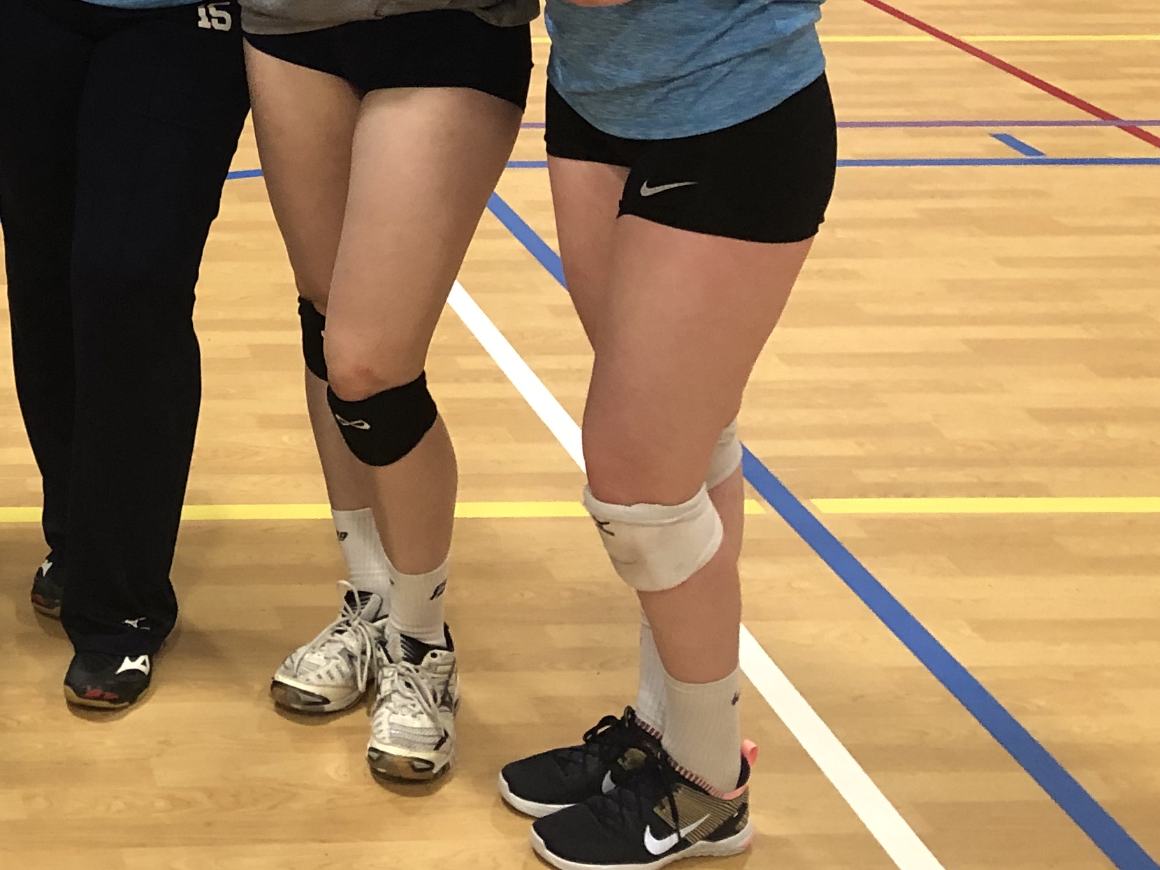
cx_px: -111
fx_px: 2279
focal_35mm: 68
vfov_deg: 20.7
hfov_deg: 26.4
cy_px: -65
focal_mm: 3.99
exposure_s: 1/15
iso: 80
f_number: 1.8
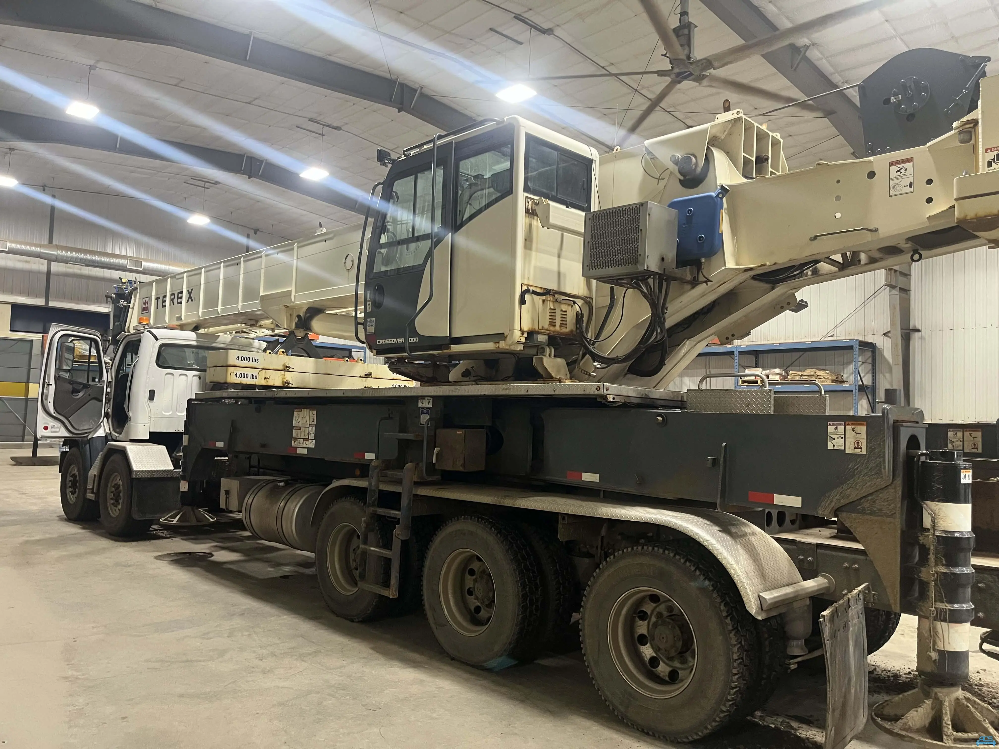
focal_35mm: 26
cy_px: 374
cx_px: 500
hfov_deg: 67.3
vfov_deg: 53.1
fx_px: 750
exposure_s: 1/60
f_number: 1.6
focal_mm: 5.1
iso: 320
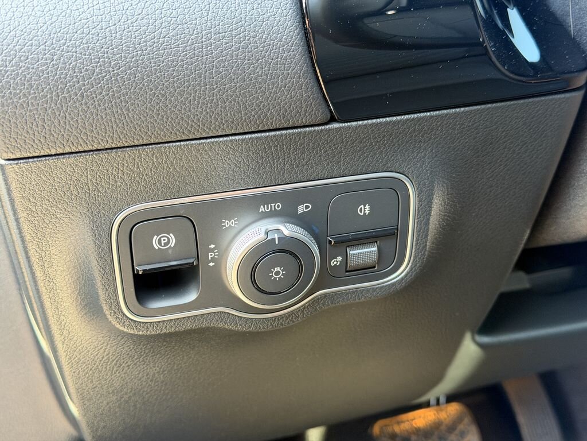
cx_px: 294
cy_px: 220
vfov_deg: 30.3
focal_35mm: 48
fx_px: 814
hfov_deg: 39.7
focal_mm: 6.76
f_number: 1.78
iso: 320
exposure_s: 1/40
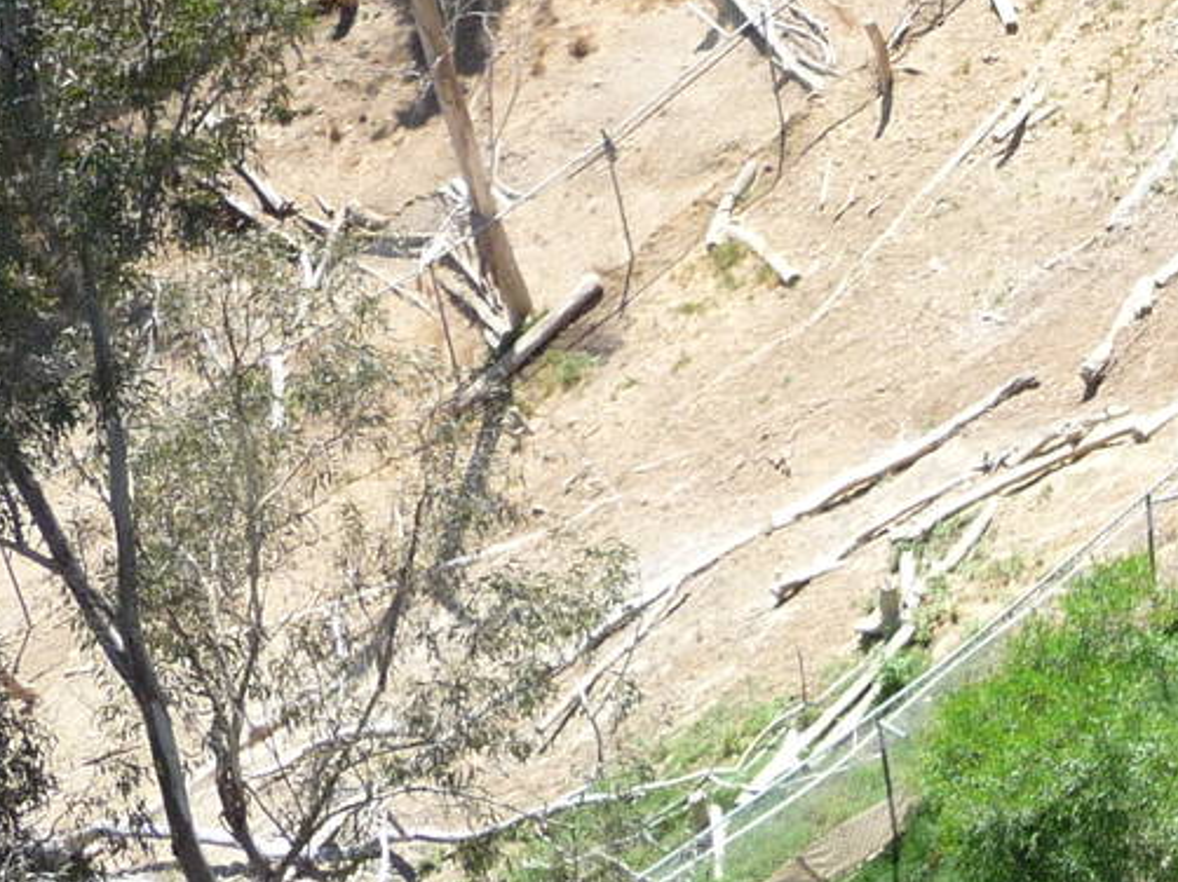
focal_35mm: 102
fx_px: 3469
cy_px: -274
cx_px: 1560
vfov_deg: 13.9
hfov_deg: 17.9
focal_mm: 5.3
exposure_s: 1/320
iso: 100
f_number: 3.5
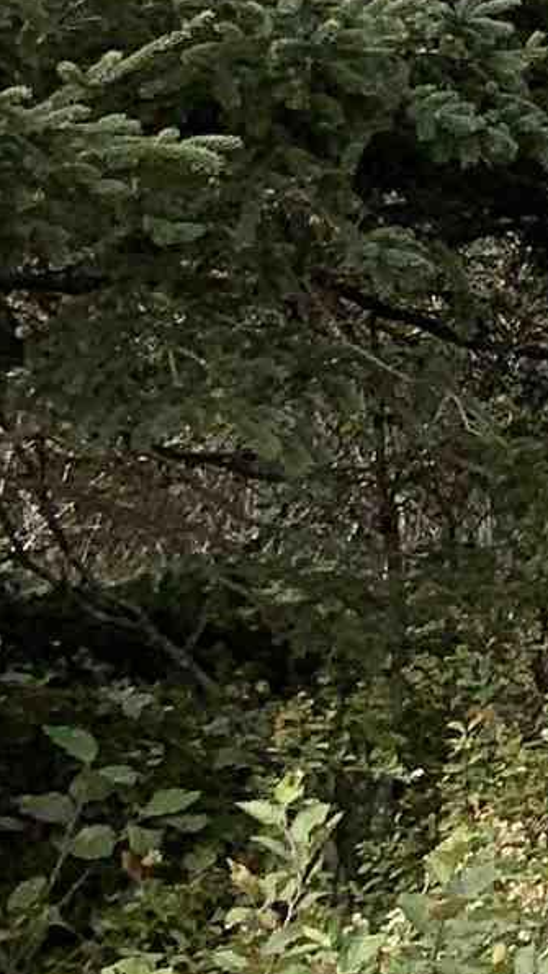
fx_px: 3774
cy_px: -570
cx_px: 2457
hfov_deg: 6.2
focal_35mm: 146
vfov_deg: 13.7
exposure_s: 1/1992
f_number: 1.8
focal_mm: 4.25
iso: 25
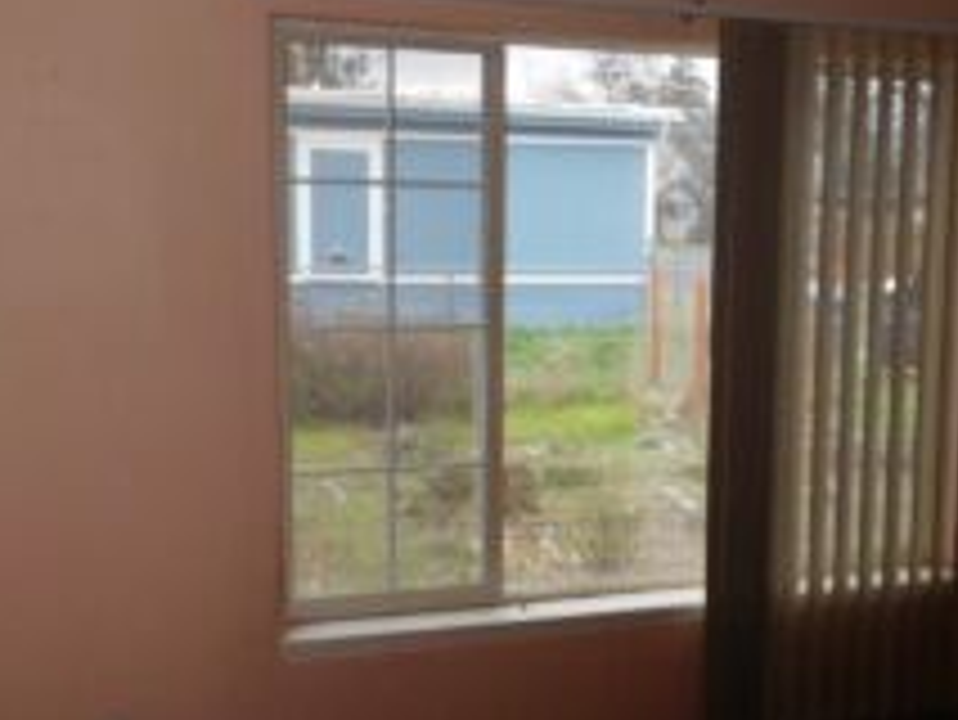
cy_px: 405
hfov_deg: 40.1
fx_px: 1301
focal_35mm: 47
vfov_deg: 30.9
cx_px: 598
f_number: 3.4
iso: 280
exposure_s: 1/30
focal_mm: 4.5
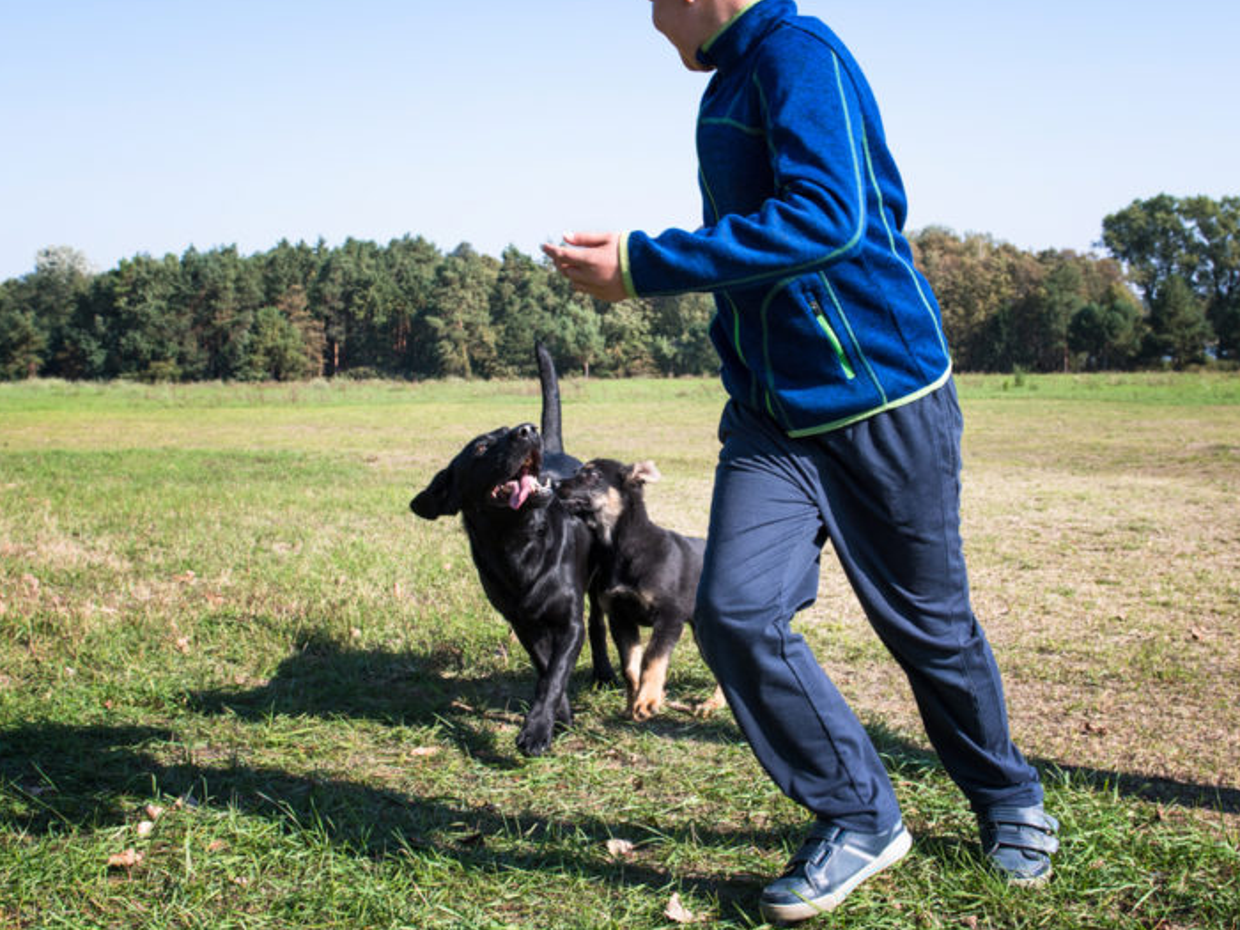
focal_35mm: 45
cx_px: 647
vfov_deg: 32.5
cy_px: 461
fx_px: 1596
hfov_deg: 42.5
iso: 100
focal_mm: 27
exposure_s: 1/500
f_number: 5.6
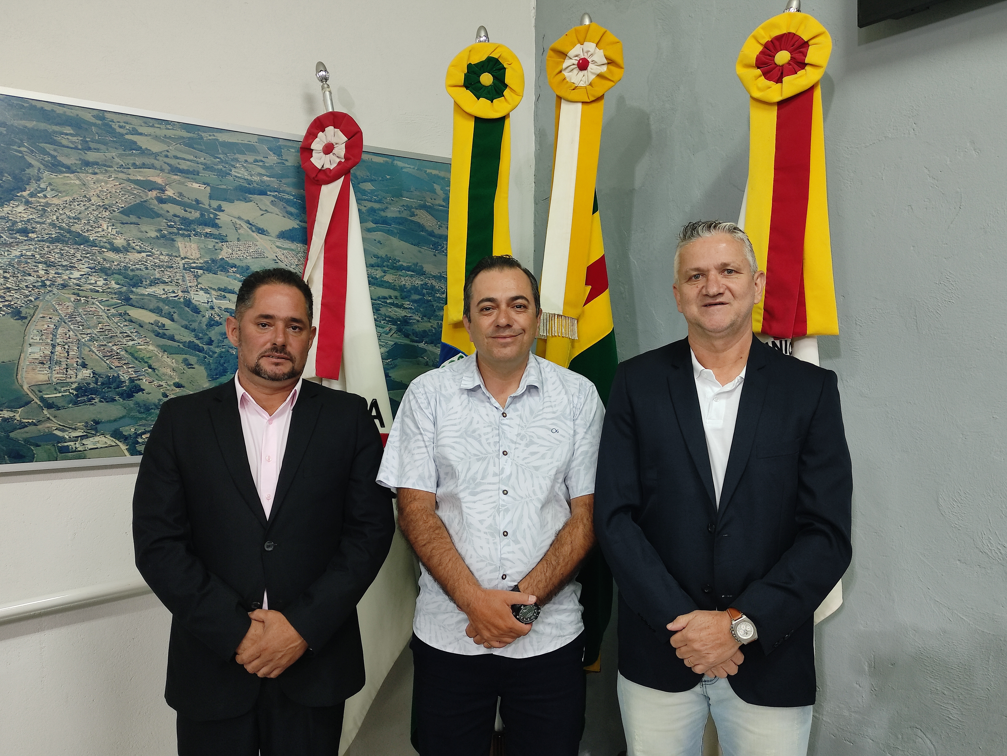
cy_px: 378
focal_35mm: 25
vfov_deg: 54.9
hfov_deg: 69.4
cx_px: 504
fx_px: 728
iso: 678
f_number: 1.89
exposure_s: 1/30
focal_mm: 5.43
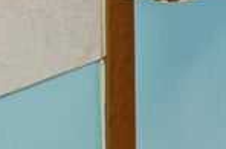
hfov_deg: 14.4
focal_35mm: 91
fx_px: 570
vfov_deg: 12.4
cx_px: 547
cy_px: -189
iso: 400
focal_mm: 14
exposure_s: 1/30
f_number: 8
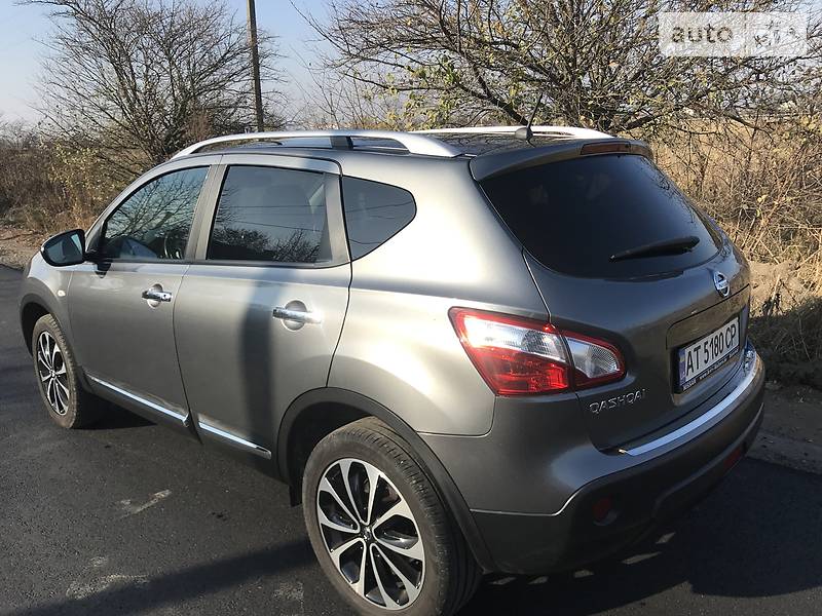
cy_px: 308
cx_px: 411
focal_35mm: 28
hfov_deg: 63.4
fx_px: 665
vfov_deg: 49.7
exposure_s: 1/2037
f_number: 1.8
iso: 20
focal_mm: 4
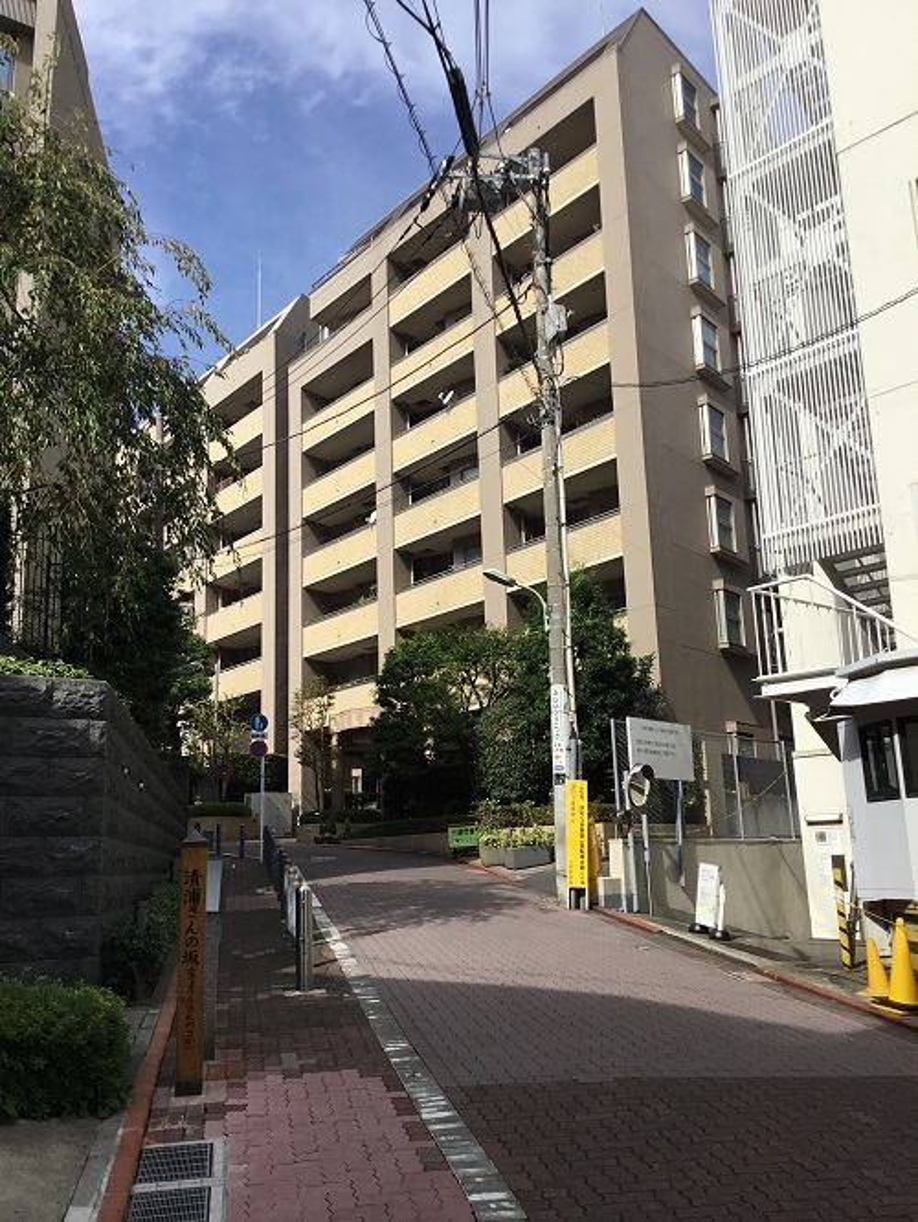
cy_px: 611
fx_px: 1095
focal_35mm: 31
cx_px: 459
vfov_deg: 58.3
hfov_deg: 45.5
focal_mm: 3.3
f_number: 2.4
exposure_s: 1/1567
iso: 25
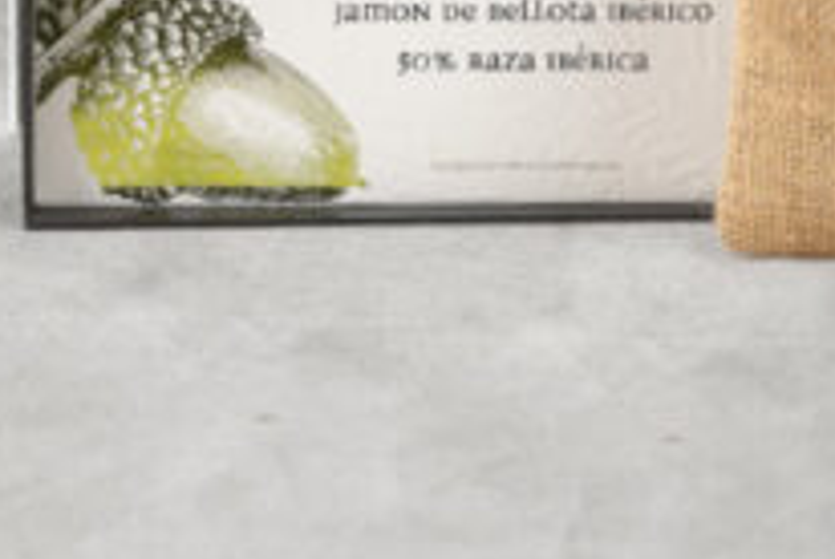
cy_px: -537
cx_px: 1597
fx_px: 9802
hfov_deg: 4.8
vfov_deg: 3.2
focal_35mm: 422
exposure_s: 1/160
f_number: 5.6
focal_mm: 85
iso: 100
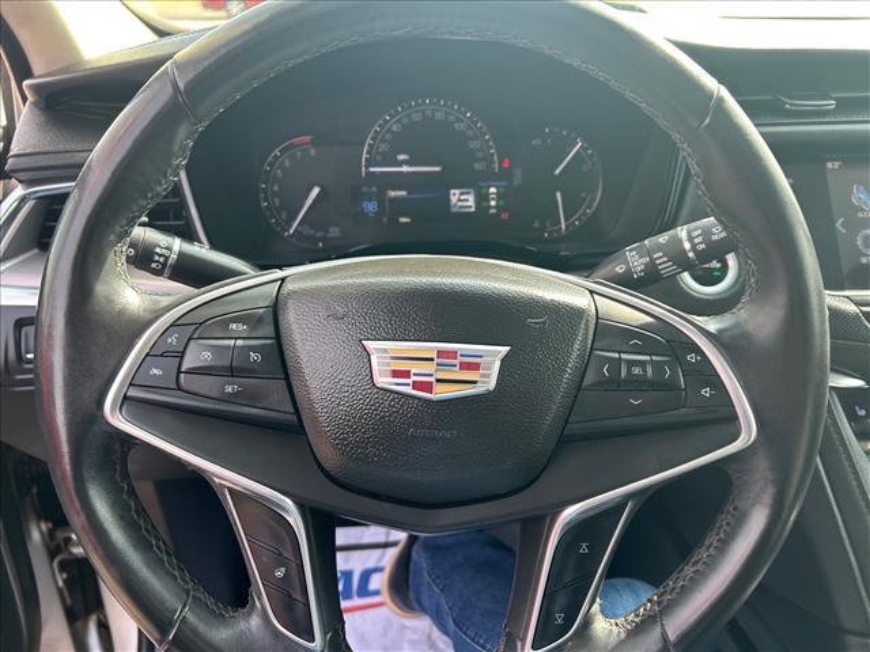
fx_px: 653
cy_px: 326
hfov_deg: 67.3
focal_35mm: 26
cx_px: 435
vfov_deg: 53.1
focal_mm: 5.7
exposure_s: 1/154
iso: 40
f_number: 1.5
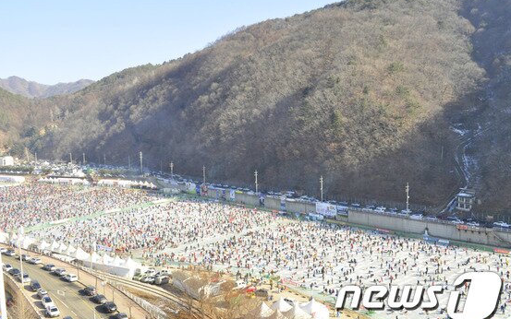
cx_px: 253
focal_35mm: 34
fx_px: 474
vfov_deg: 37.3
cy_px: 159
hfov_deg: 56.7
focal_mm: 22
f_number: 13
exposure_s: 1/640
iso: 1250
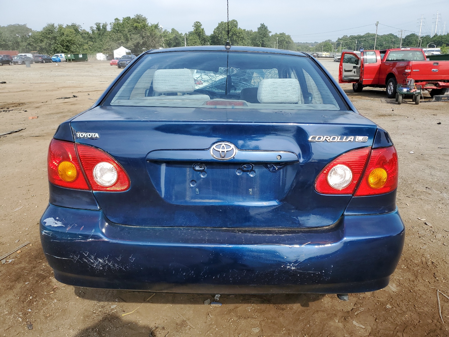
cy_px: 168
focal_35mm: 26
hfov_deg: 67.3
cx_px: 224
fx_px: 337
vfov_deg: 53.1
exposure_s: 1/1667
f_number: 1.5
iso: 50
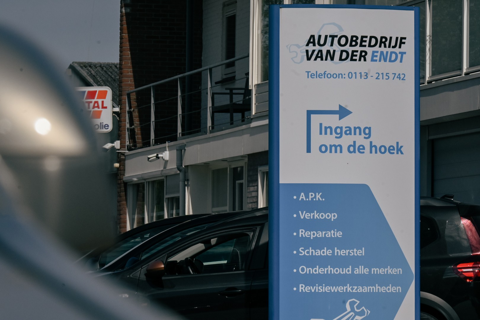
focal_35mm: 255
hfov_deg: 8.1
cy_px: 160
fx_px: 3400
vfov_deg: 5.4
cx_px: 240
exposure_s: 1/4000
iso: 1000
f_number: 16
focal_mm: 170
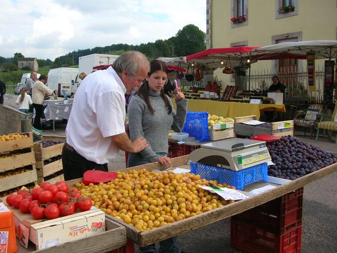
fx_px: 370
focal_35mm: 38
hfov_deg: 49.0
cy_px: 126
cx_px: 171
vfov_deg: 37.7
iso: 50
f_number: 2.8
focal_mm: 5.8
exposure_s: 1/418
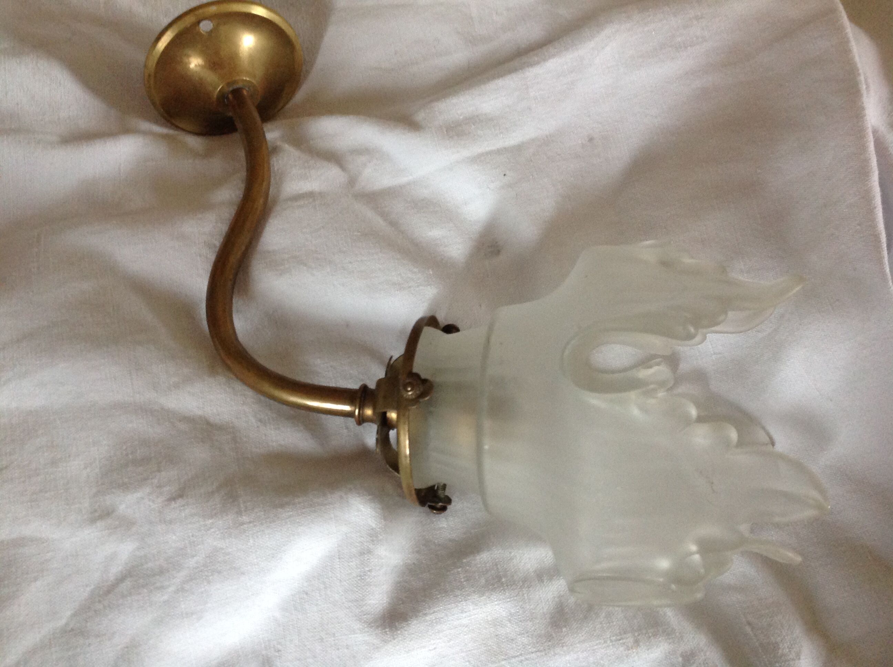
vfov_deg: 40.6
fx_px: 902
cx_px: 446
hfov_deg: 52.7
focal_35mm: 35
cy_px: 334
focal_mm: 4.28
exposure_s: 1/15
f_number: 2.4
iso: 200
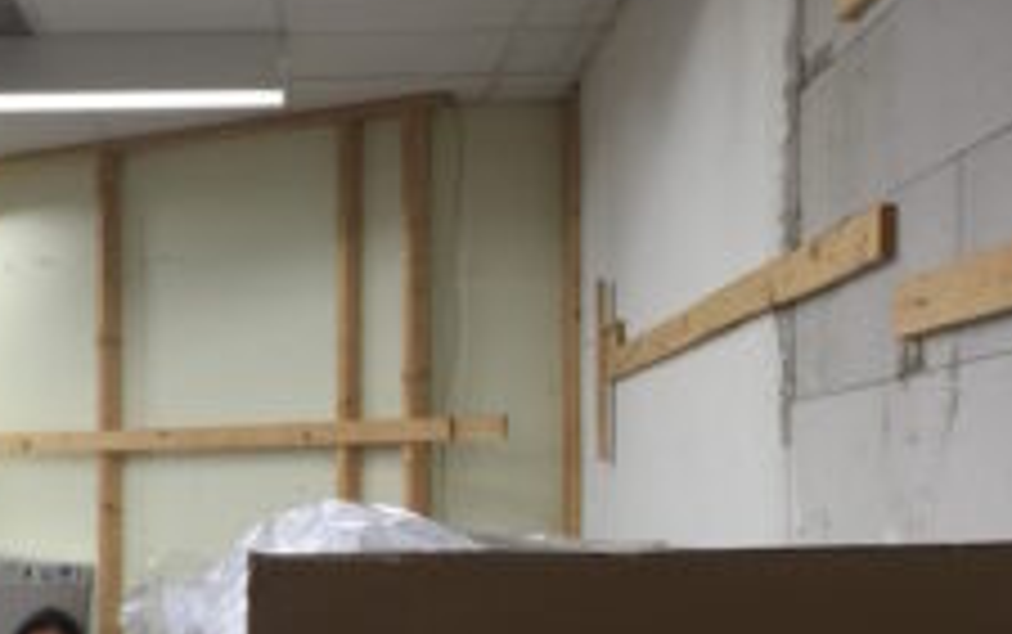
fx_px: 2208
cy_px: 555
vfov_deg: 16.2
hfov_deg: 25.2
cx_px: 133
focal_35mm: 80
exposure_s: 1/33
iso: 32
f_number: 2.2
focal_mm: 4.15
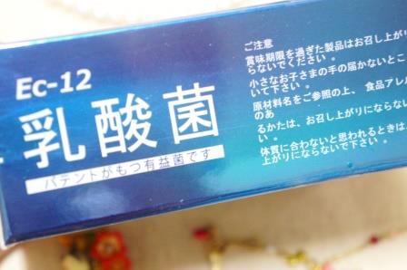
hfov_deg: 29.3
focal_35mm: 69
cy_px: 135
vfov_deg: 19.7
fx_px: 779
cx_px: 204
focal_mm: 46
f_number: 5
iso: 3200
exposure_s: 1/25
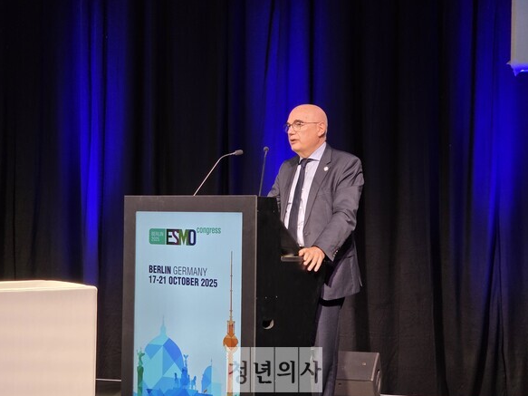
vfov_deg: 20.7
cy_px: 202
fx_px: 1083
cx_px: 261
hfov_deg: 27.4
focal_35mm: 71
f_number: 2.4
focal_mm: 7
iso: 64
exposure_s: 1/53
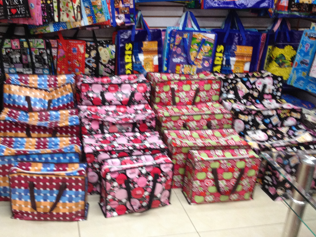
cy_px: 113
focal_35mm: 44
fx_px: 402
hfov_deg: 42.7
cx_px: 120
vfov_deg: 32.9
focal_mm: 4.28
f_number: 2.4
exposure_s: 1/20
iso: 200
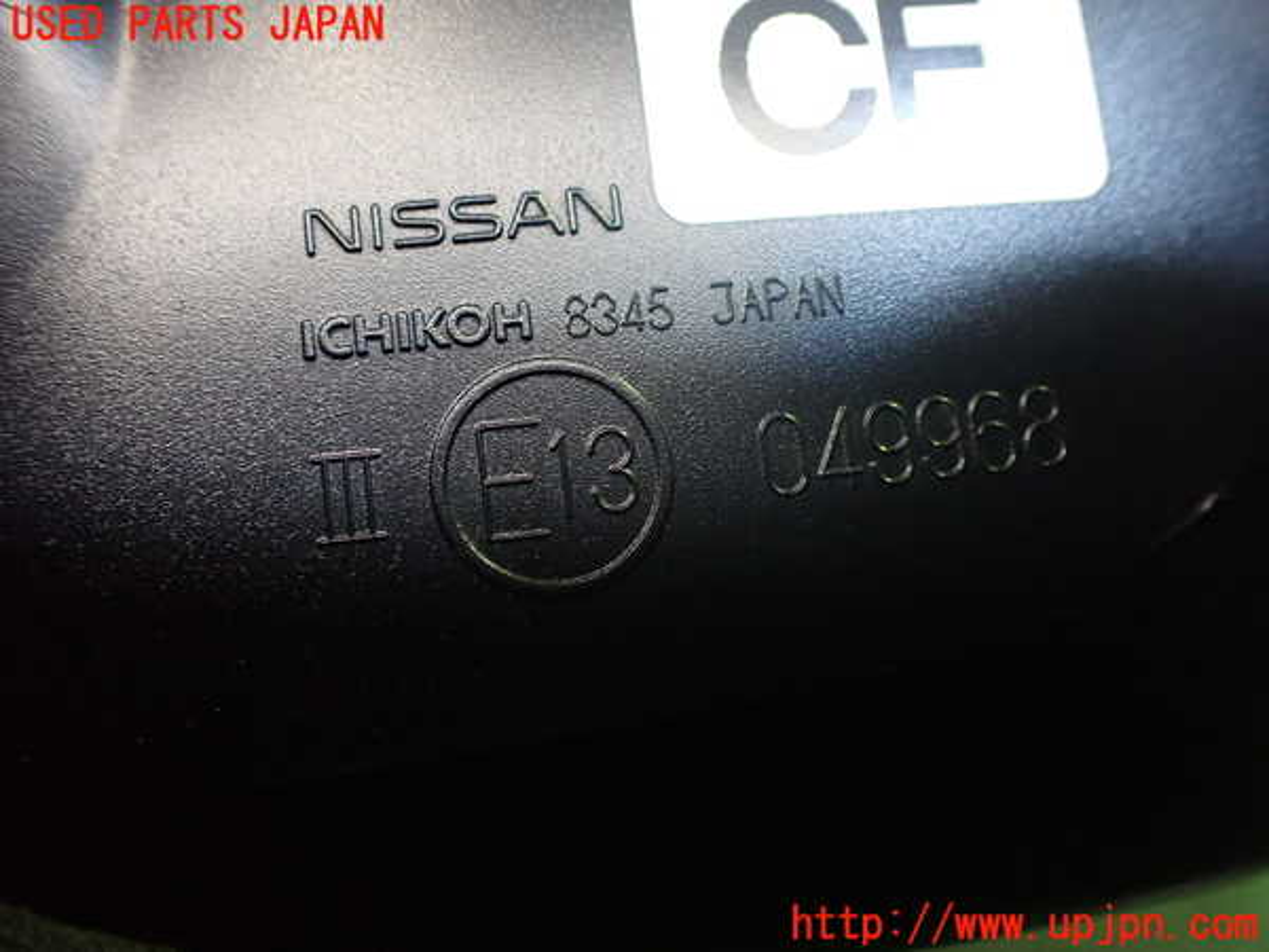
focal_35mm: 30
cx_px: 634
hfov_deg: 60.0
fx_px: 1100
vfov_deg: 46.8
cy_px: 476
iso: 800
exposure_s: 1/40
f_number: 2.3
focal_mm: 5.4
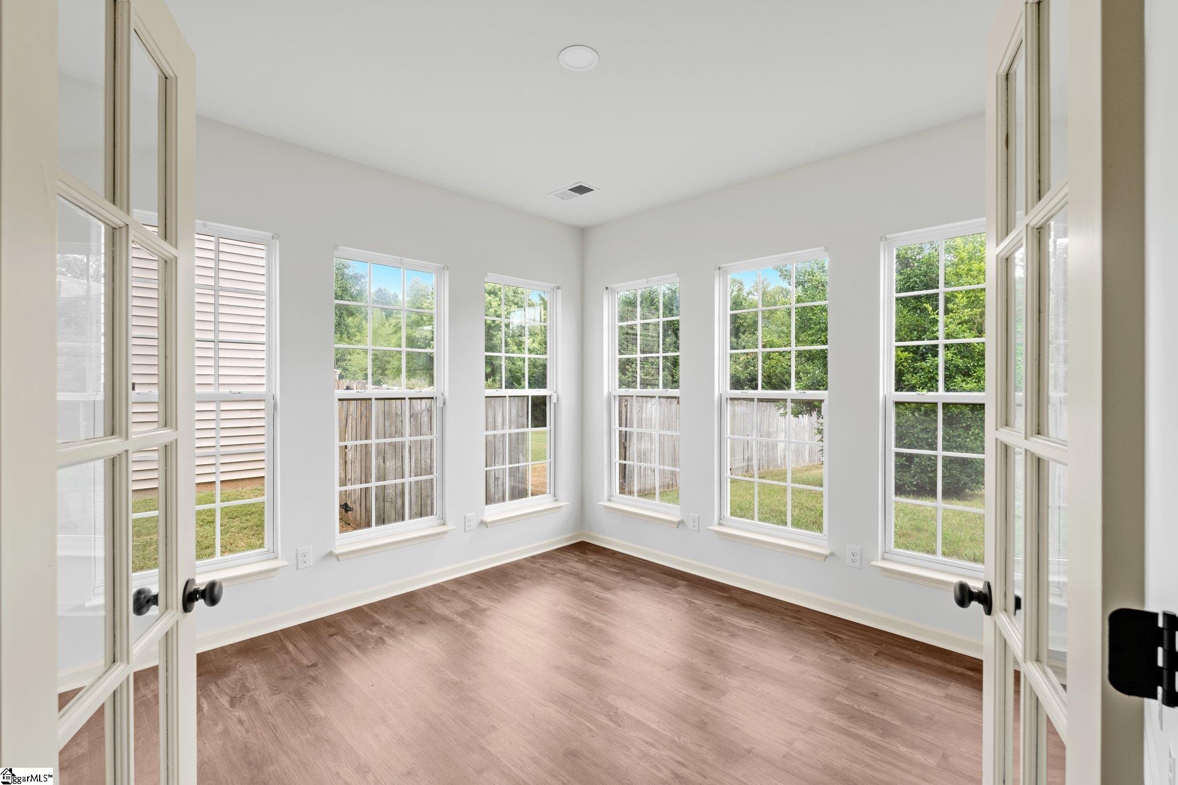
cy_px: 392
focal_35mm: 16
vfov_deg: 72.0
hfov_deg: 95.0
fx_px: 540
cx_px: 589
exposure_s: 1/10
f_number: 9
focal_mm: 16.5
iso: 250
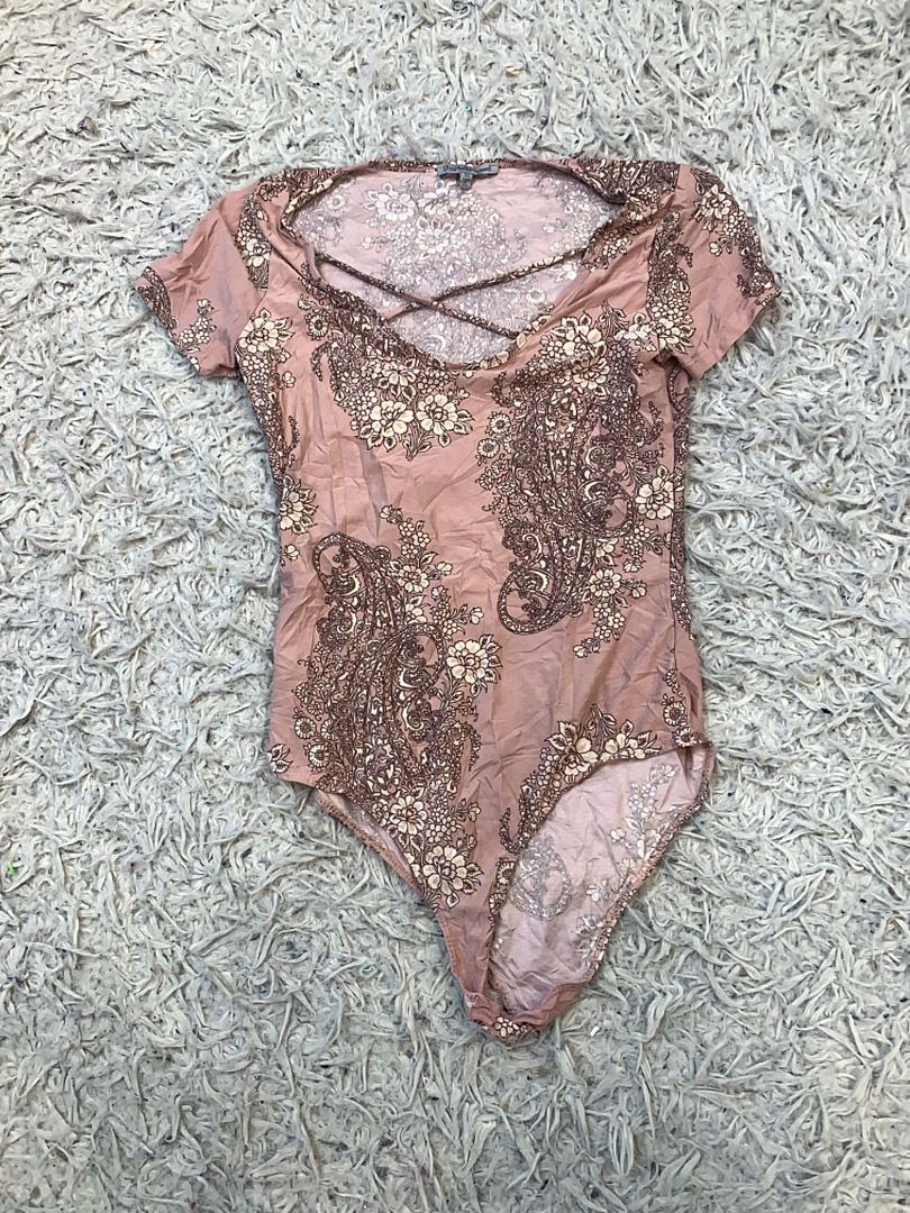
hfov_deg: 53.1
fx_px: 911
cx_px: 455
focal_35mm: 26
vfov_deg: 67.3
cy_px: 606
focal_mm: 4.25
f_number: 1.8
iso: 40
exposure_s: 1/100
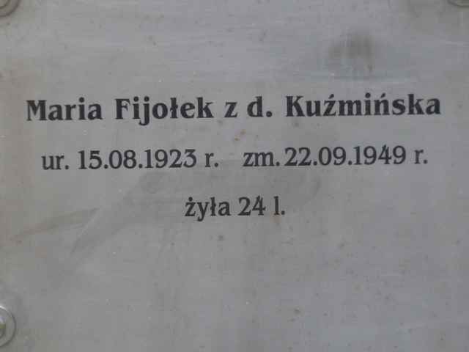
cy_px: 176
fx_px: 5406
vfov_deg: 3.7
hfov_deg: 5.0
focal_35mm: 399
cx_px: 234
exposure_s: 1/125
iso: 320
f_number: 4.9
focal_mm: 49.2
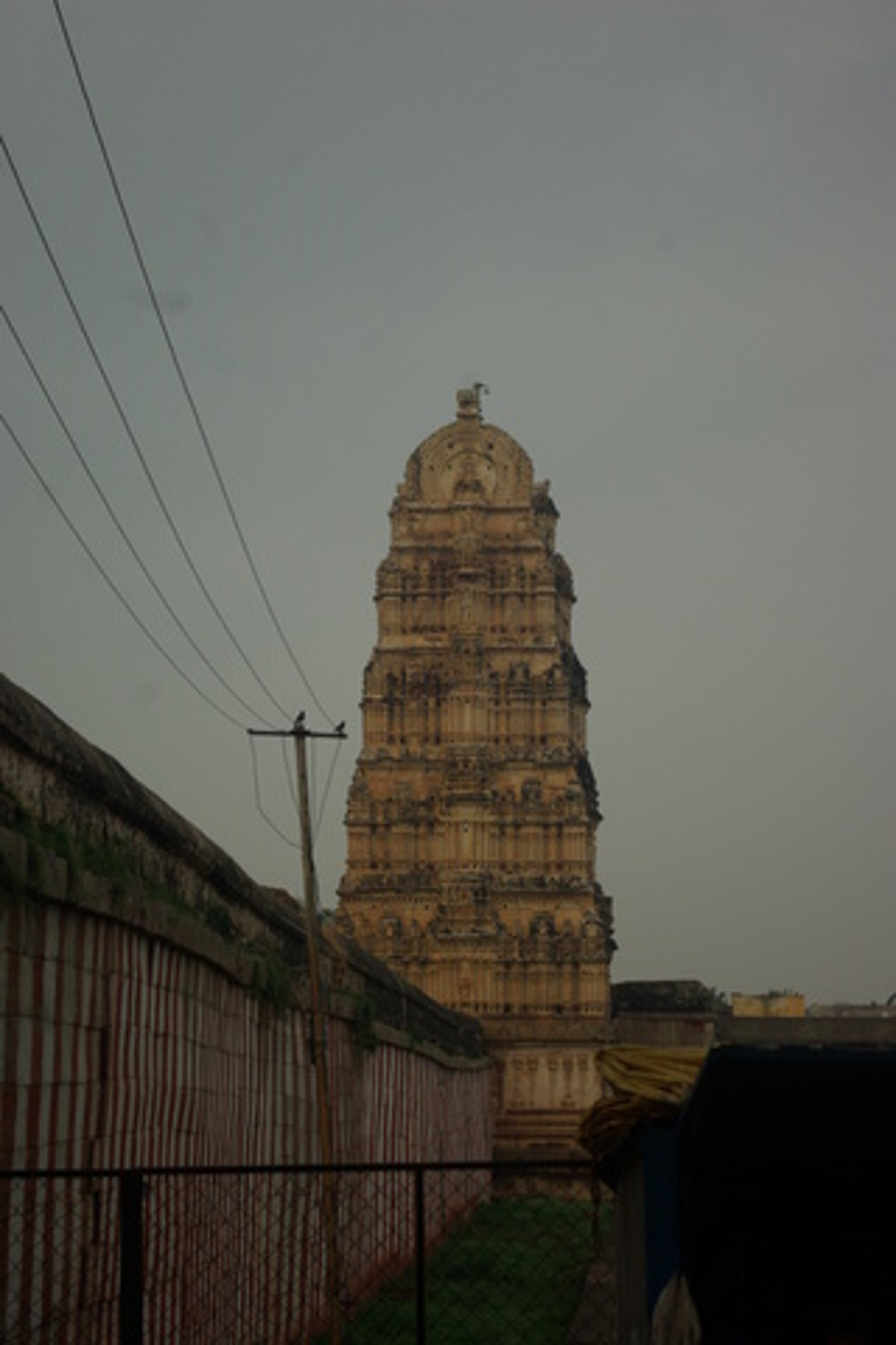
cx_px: 448
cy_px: 672
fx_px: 3080
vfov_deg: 24.6
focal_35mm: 82
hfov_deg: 16.6
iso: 100
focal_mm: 55
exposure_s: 1/90
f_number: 5.6
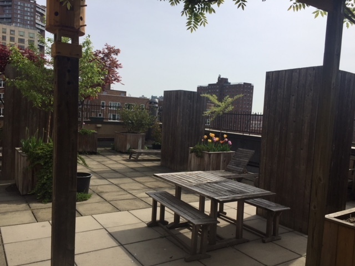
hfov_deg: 61.7
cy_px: 133
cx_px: 178
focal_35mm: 29
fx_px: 297
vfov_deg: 48.2
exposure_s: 1/3300
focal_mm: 4.15
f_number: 2.2
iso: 32
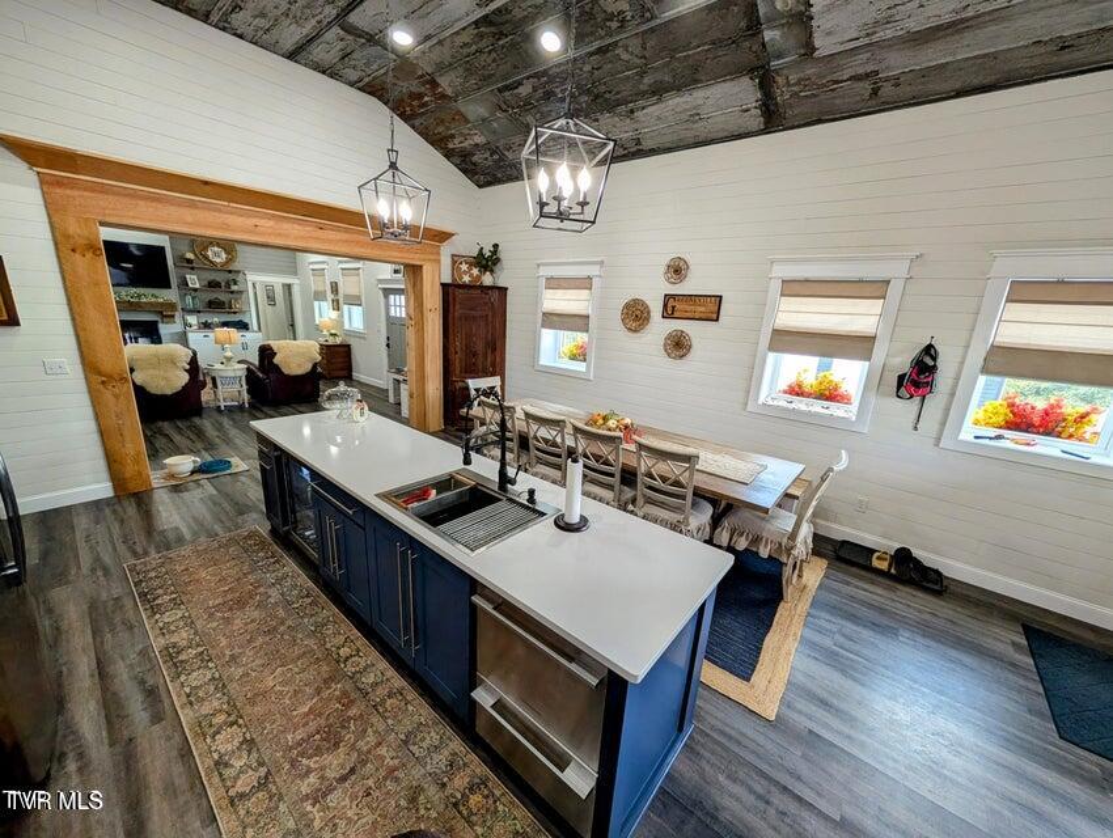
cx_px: 556
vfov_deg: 94.6
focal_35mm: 12
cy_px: 419
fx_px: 386
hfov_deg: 110.5
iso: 90
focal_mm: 2.02
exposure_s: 1/120
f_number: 1.7
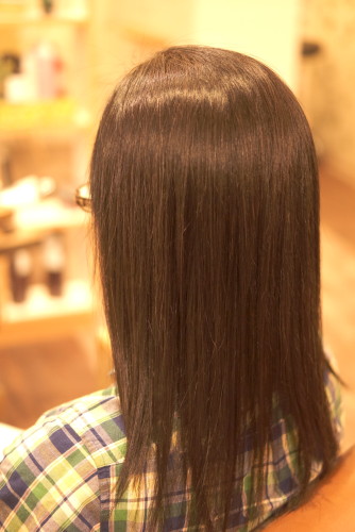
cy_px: 266
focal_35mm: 52
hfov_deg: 25.8
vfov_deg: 37.8
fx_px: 775
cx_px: 178
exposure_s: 1/250
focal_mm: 35
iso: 800
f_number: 2
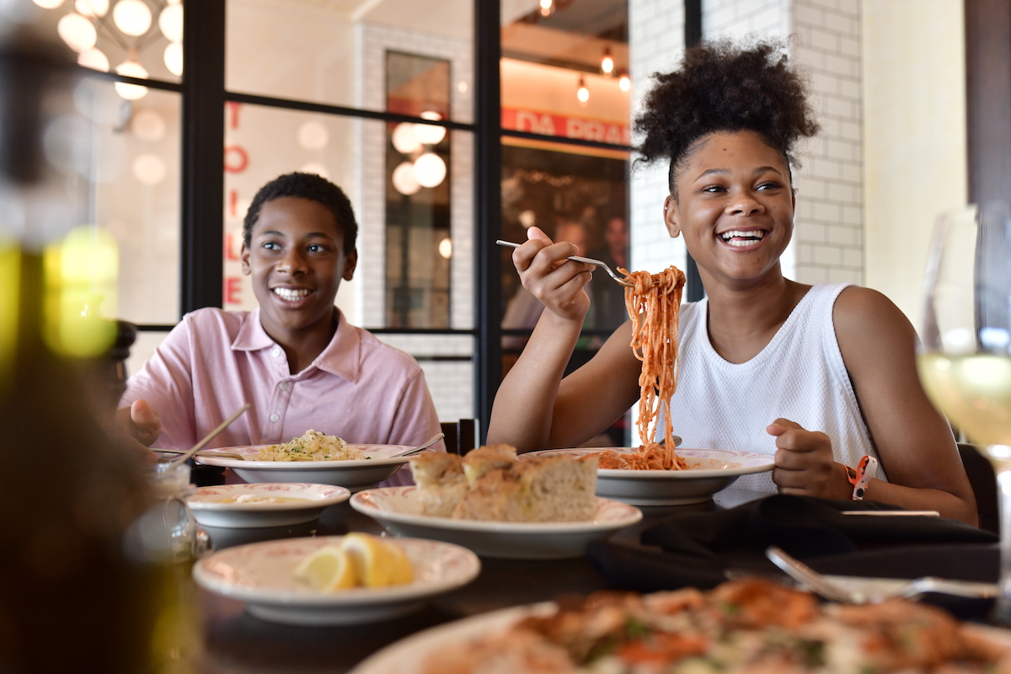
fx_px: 983
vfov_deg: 37.9
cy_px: 337
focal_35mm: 35
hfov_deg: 54.4
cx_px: 506
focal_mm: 35
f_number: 3.5
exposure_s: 1/200
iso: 800
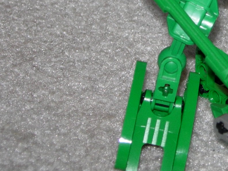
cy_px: -22
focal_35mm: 166
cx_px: 234
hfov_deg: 11.8
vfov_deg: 8.9
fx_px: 1093
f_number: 3.2
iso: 79
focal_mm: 10.6
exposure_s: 1/64
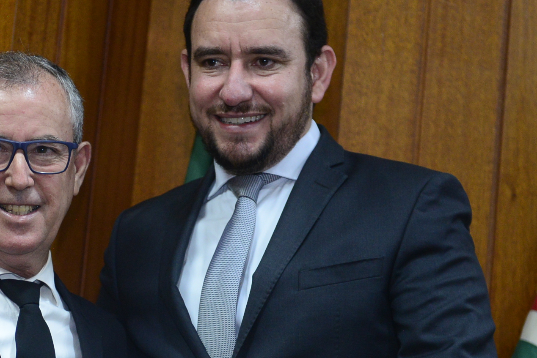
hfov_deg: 13.9
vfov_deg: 9.3
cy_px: 277
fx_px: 2193
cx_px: 103
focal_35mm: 147
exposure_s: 1/125
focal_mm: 62
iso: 2000
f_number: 2.8
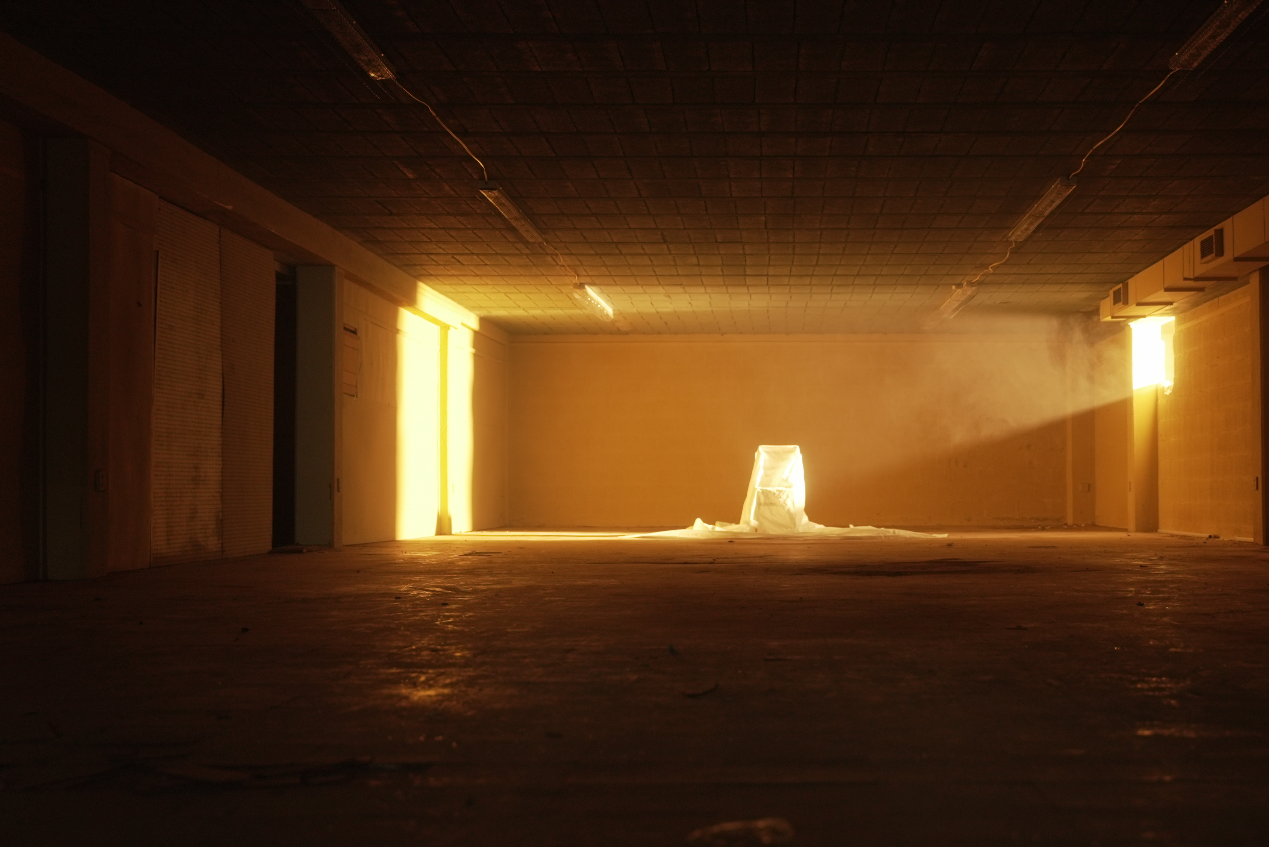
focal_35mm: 50
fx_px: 1746
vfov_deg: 27.3
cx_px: 792
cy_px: 443
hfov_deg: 39.7
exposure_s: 1/30
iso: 640
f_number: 2.8
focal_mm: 39.4
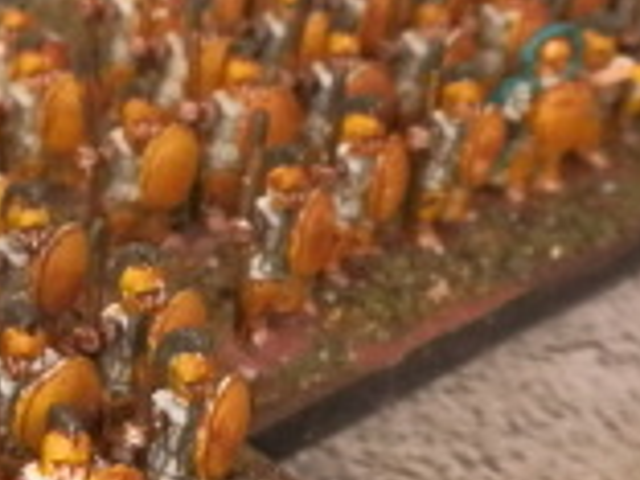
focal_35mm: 96
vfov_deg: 15.4
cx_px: 123
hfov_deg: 20.2
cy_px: 172
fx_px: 1775
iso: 400
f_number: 3.1
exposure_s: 1/80
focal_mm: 5
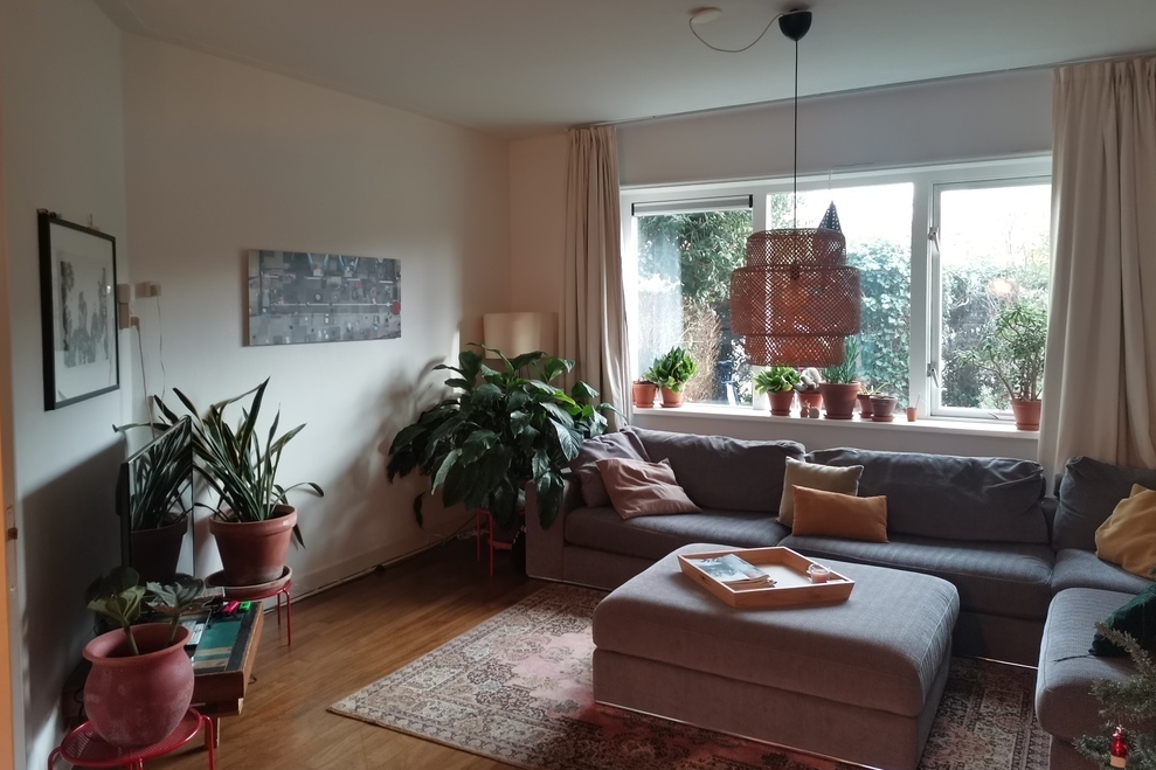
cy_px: 348
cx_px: 563
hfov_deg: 65.5
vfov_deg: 46.3
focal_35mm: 28
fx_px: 899
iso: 320
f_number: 1.8
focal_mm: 4.75
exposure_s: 1/50
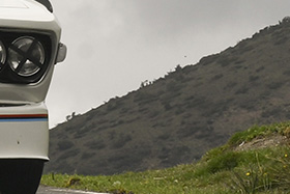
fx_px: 3643
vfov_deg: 3.0
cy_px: -97
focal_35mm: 452
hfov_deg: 4.5
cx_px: -41
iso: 250
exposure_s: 1/800
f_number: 11
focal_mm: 66
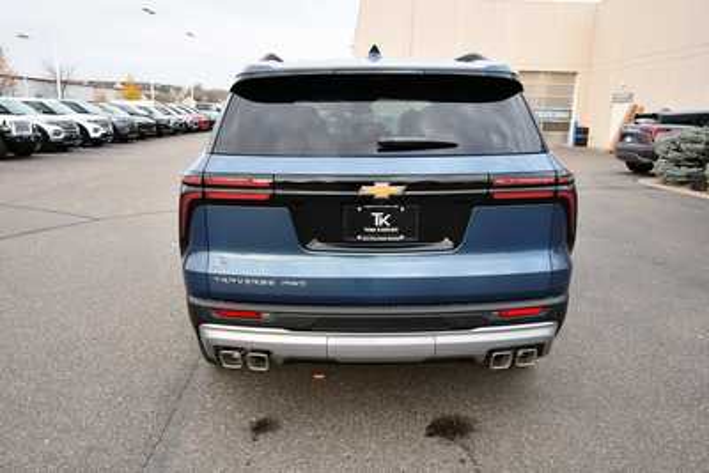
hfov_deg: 61.9
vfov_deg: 43.6
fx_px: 591
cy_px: 236
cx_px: 354
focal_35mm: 30
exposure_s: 1/250
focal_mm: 20
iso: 800
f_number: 5.6
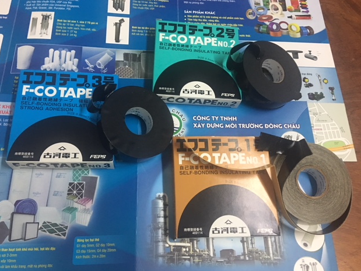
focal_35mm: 30
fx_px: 313
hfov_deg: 60.0
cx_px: 175
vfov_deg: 46.8
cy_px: 133
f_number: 2.2
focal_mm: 4.15
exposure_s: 1/10
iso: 80
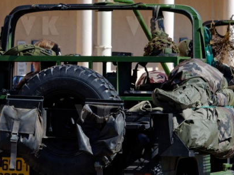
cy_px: 131
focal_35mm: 369
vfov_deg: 4.0
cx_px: 145
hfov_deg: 5.4
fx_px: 2493
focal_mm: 130
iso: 200
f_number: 10
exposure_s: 1/400
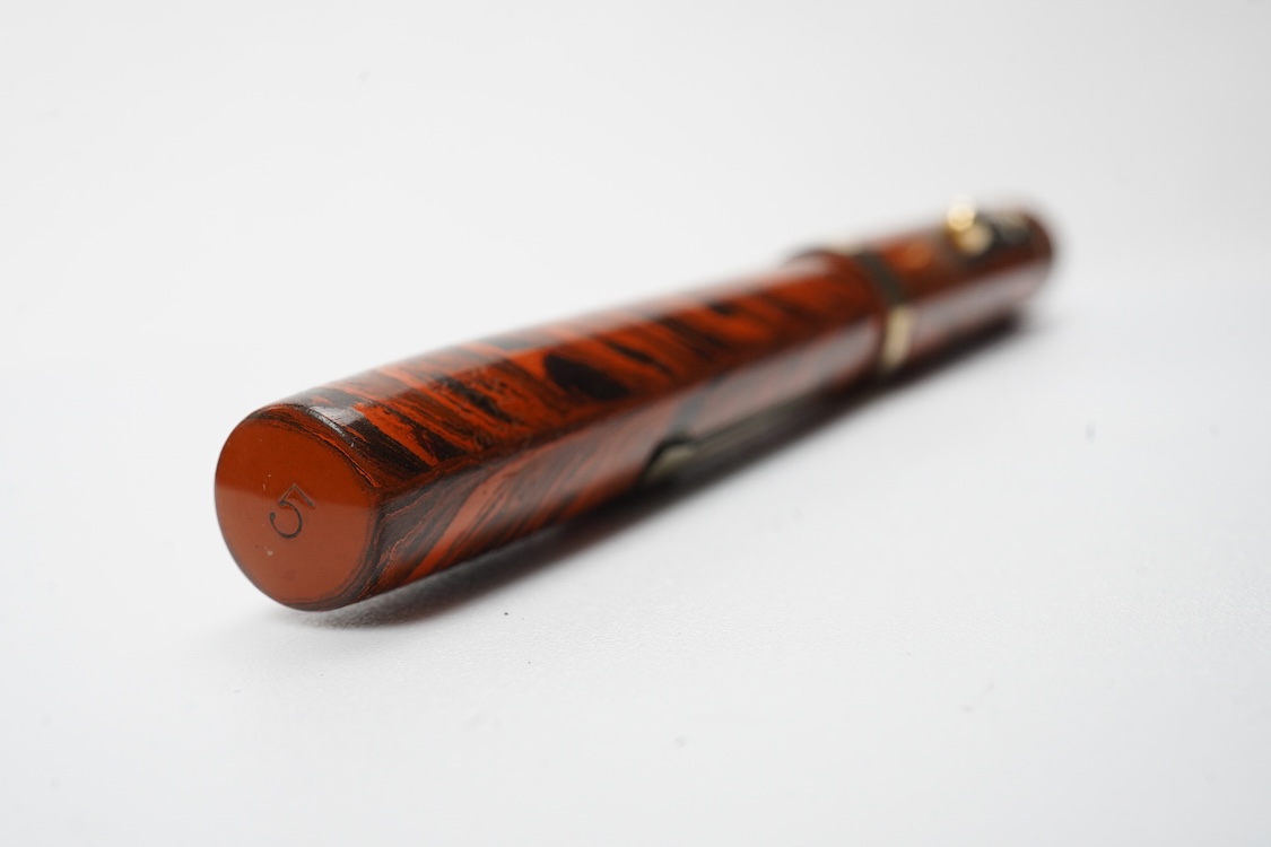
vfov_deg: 29.9
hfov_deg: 43.6
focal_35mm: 45
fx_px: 1589
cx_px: 636
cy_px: 424
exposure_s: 1/100
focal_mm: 30
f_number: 22
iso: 640
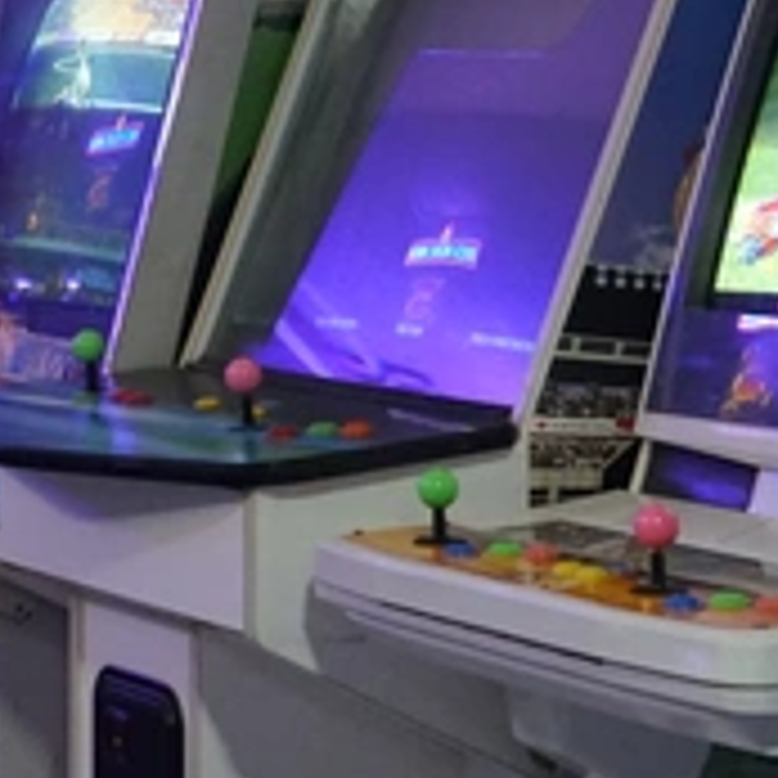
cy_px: 180
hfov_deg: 11.8
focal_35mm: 144
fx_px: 3662
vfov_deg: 12.1
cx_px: -184
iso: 5000
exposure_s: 1/160
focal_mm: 30
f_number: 4
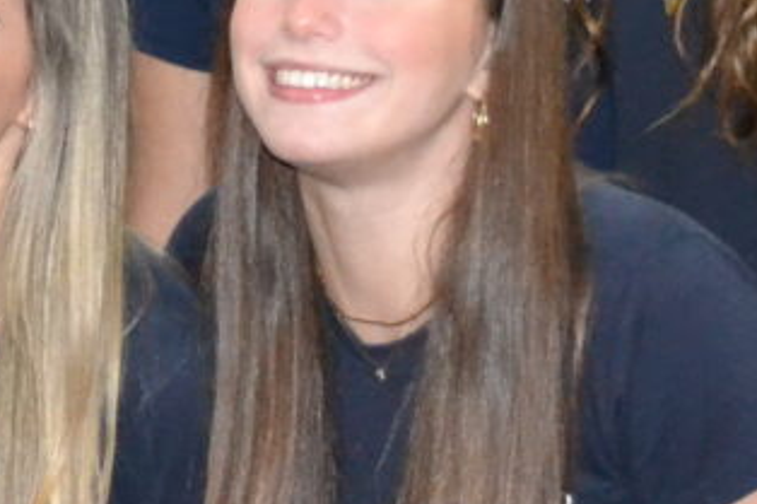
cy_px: 359
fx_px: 5779
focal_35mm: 275
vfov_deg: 5.0
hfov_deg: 7.4
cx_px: -419
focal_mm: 30
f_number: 4
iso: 3200
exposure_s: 1/60
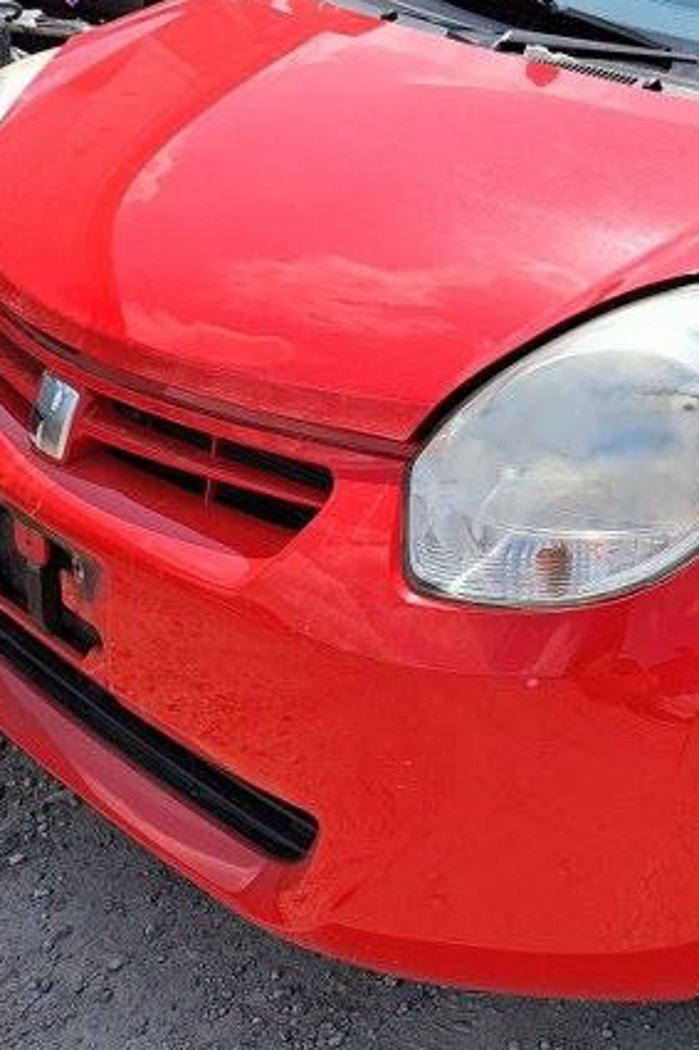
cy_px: 331
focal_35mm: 47
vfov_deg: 41.3
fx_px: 1370
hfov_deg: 26.7
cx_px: 734
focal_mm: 5.23
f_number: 1.8
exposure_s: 1/1377
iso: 50
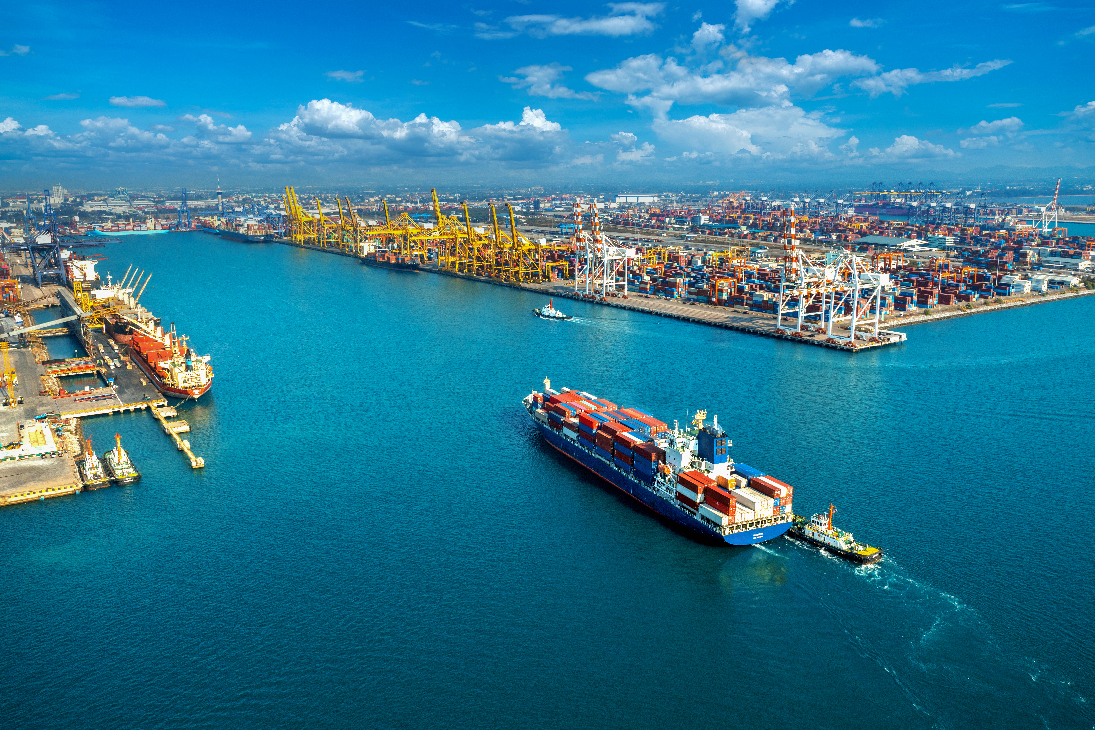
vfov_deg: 46.4
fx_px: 851
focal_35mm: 28
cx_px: 548
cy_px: 365
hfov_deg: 65.5
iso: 100
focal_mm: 10.26
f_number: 5
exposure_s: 1/640
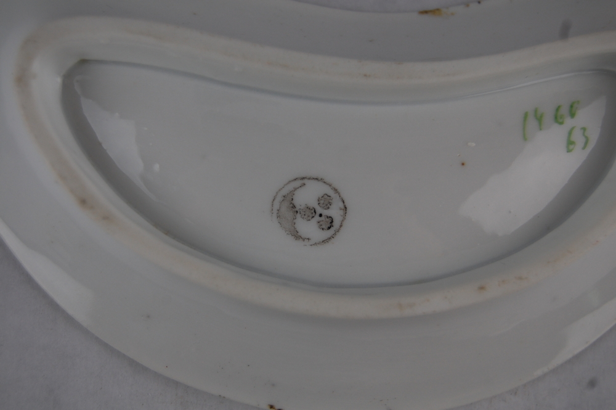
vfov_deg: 25.7
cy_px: 205
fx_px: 898
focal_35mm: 52
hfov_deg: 37.9
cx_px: 308
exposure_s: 1/125
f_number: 5.6
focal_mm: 35
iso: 220
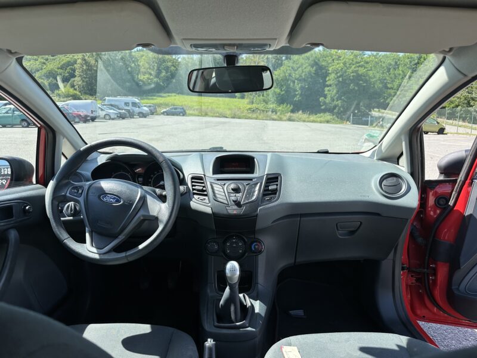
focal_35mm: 24
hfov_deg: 71.6
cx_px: 238
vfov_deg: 56.8
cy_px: 179
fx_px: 331
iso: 80
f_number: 1.78
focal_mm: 6.86
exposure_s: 1/1083
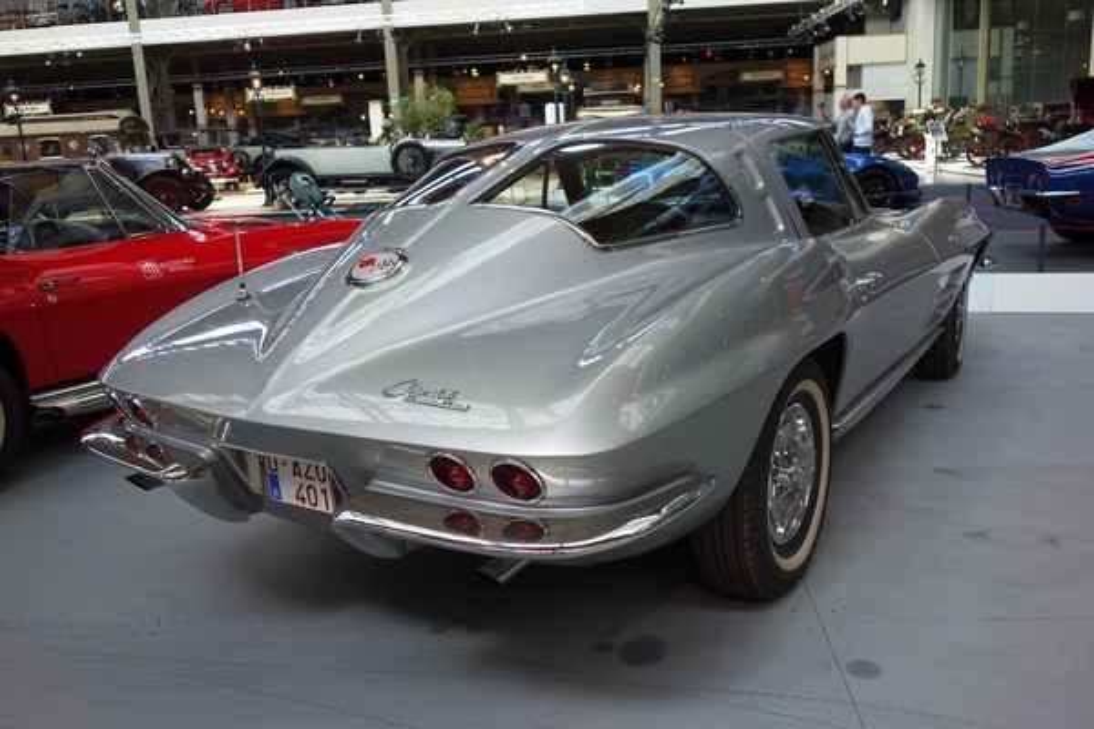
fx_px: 942
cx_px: 547
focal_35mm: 31
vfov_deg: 42.3
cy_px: 364
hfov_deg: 60.3
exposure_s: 1/100
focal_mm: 11.46
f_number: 3.2
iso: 125
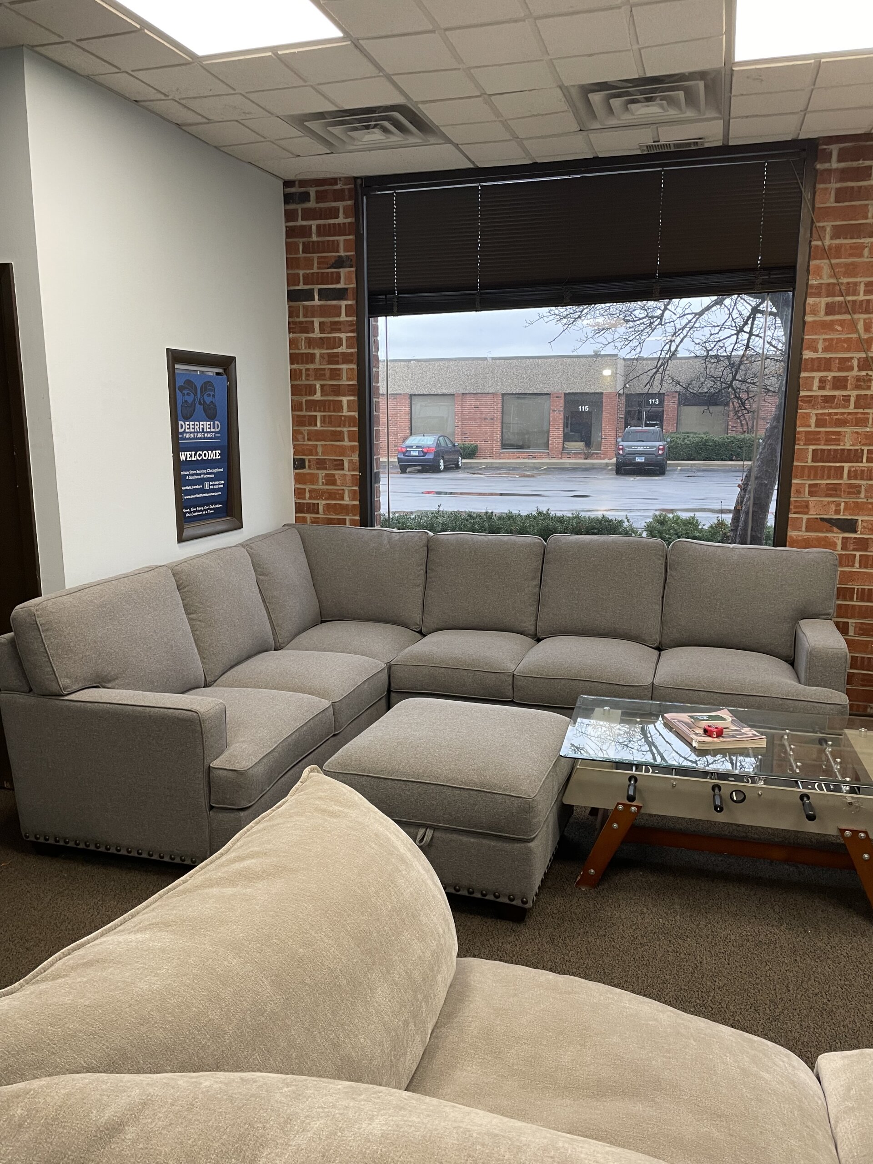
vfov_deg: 67.3
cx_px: 436
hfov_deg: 53.1
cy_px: 582
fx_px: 874
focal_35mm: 26
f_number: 1.6
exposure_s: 1/60
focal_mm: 4.2
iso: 100
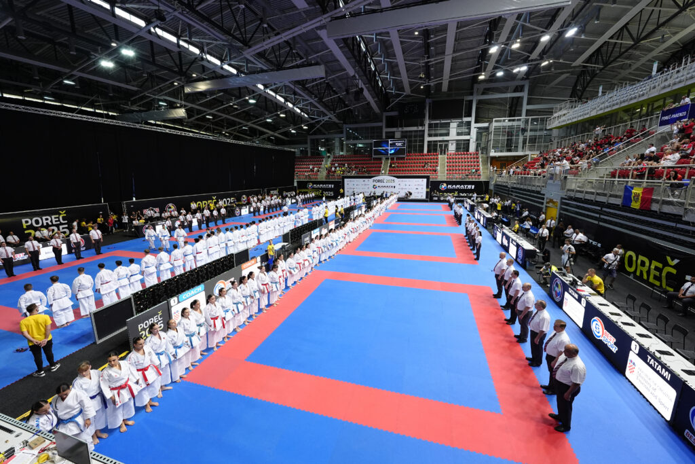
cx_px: 348
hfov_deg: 104.2
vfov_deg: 81.2
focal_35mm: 14
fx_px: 270
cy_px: 232
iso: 2000
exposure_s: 1/500
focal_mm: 14
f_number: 4
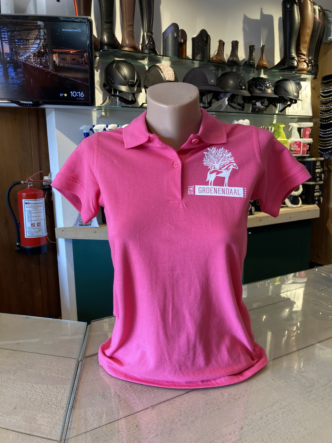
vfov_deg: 63.4
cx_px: 166
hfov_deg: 49.7
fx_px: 358
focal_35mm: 28
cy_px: 222
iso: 64
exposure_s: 1/100
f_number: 1.8
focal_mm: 3.99
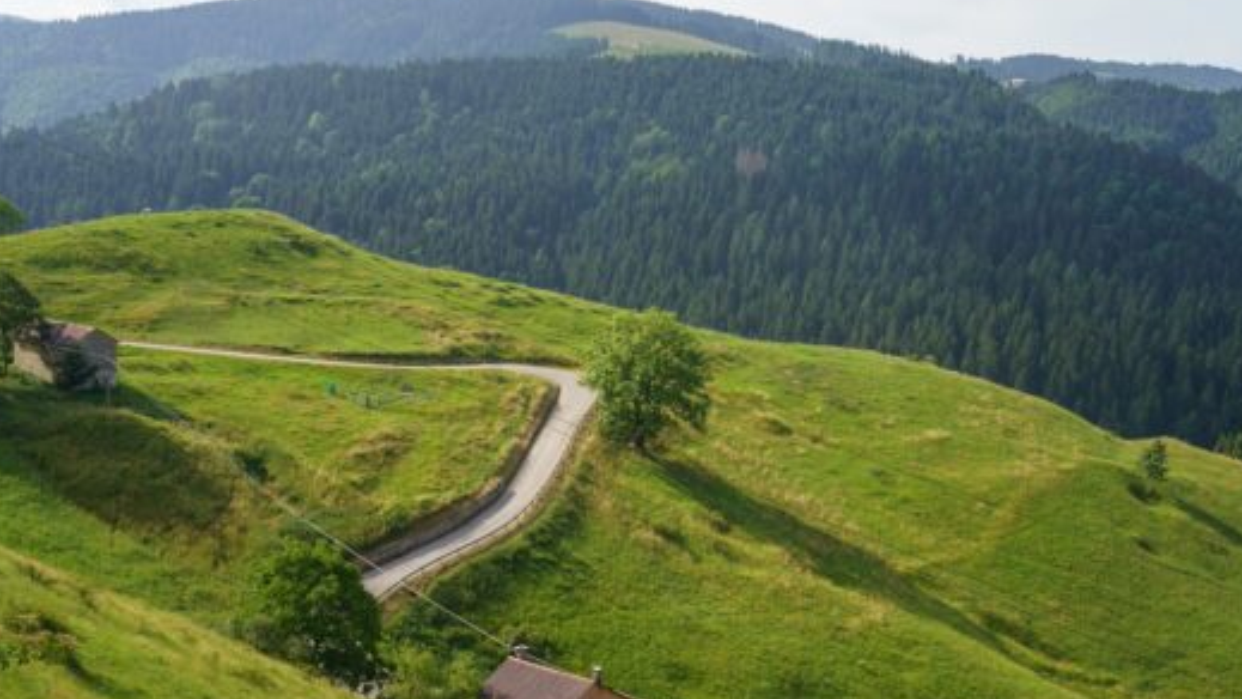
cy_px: 432
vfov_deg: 23.9
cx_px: 629
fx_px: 1647
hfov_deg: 41.3
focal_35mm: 50
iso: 100
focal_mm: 42
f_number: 8
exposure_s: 1/80
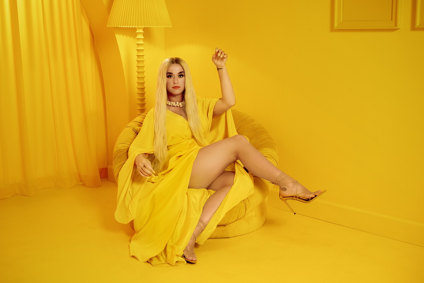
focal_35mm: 50
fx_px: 589
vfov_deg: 27.0
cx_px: 212
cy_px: 142
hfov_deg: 39.6
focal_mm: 50
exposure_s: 1/320
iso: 1000
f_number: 2.8
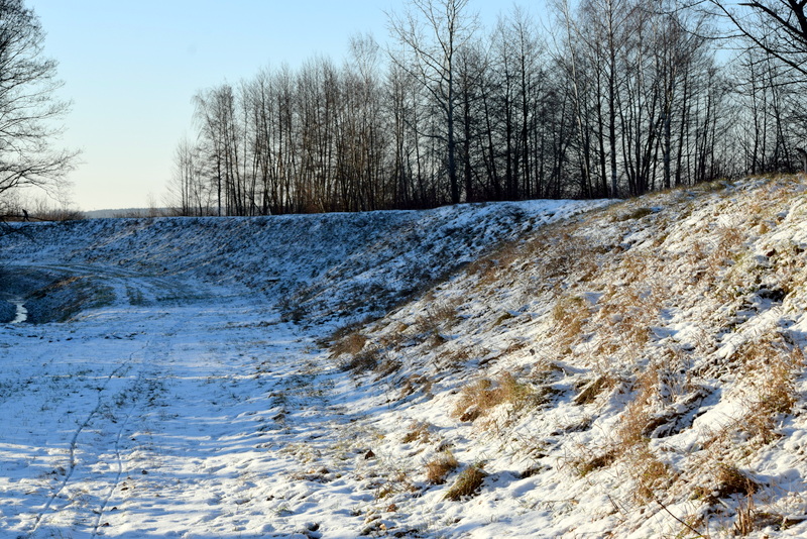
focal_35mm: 82
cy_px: 270
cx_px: 404
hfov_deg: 24.6
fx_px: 1850
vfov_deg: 16.6
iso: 400
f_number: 11
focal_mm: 55
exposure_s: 1/500
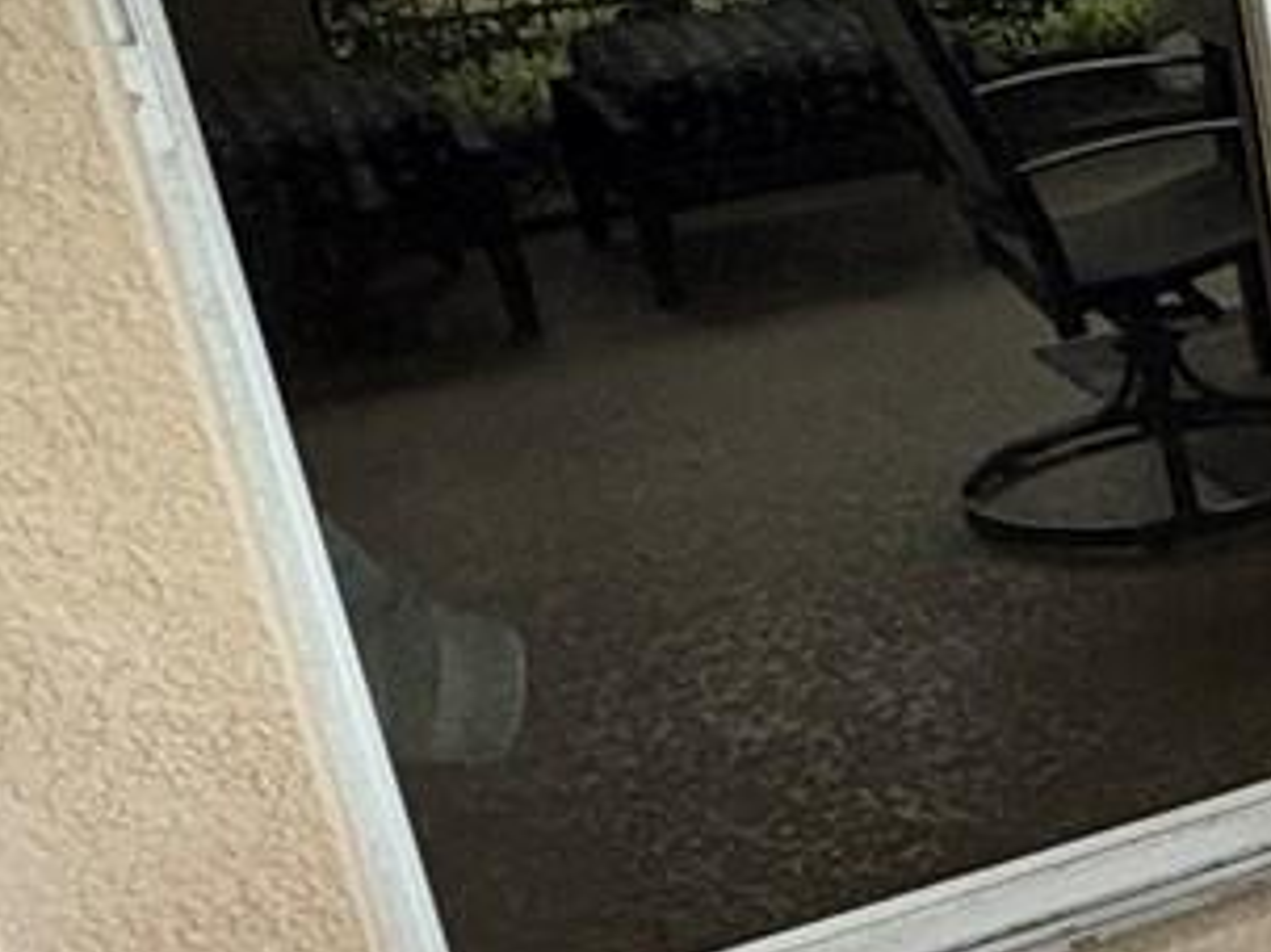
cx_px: 2311
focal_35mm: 74
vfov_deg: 19.9
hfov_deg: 19.4
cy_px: 482
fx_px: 2716
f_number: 2.2
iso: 400
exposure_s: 1/60
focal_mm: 2.22
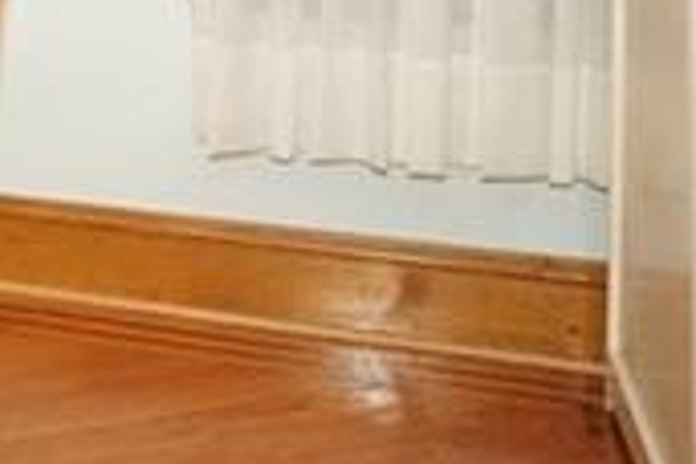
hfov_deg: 18.8
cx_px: -460
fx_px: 1740
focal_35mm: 90
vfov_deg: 14.0
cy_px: -285
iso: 6400
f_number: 4.5
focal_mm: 10
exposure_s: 1/125
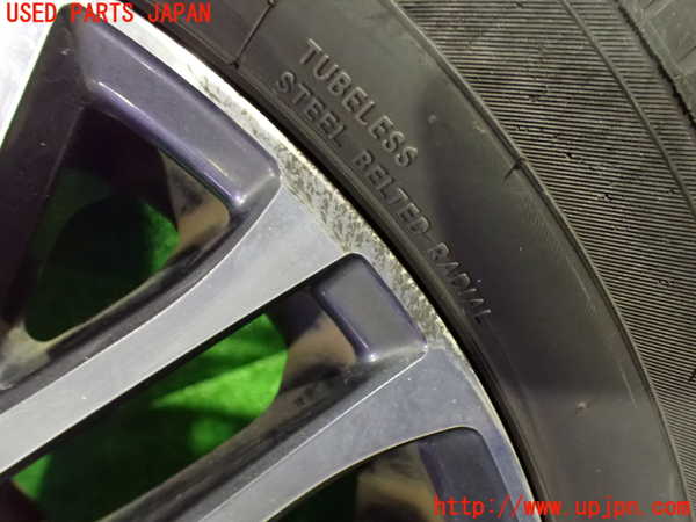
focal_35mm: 30
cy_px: 261
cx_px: 348
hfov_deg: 60.0
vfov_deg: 46.8
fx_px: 603
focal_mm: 5.4
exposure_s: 1/30
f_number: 2.3
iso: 1600
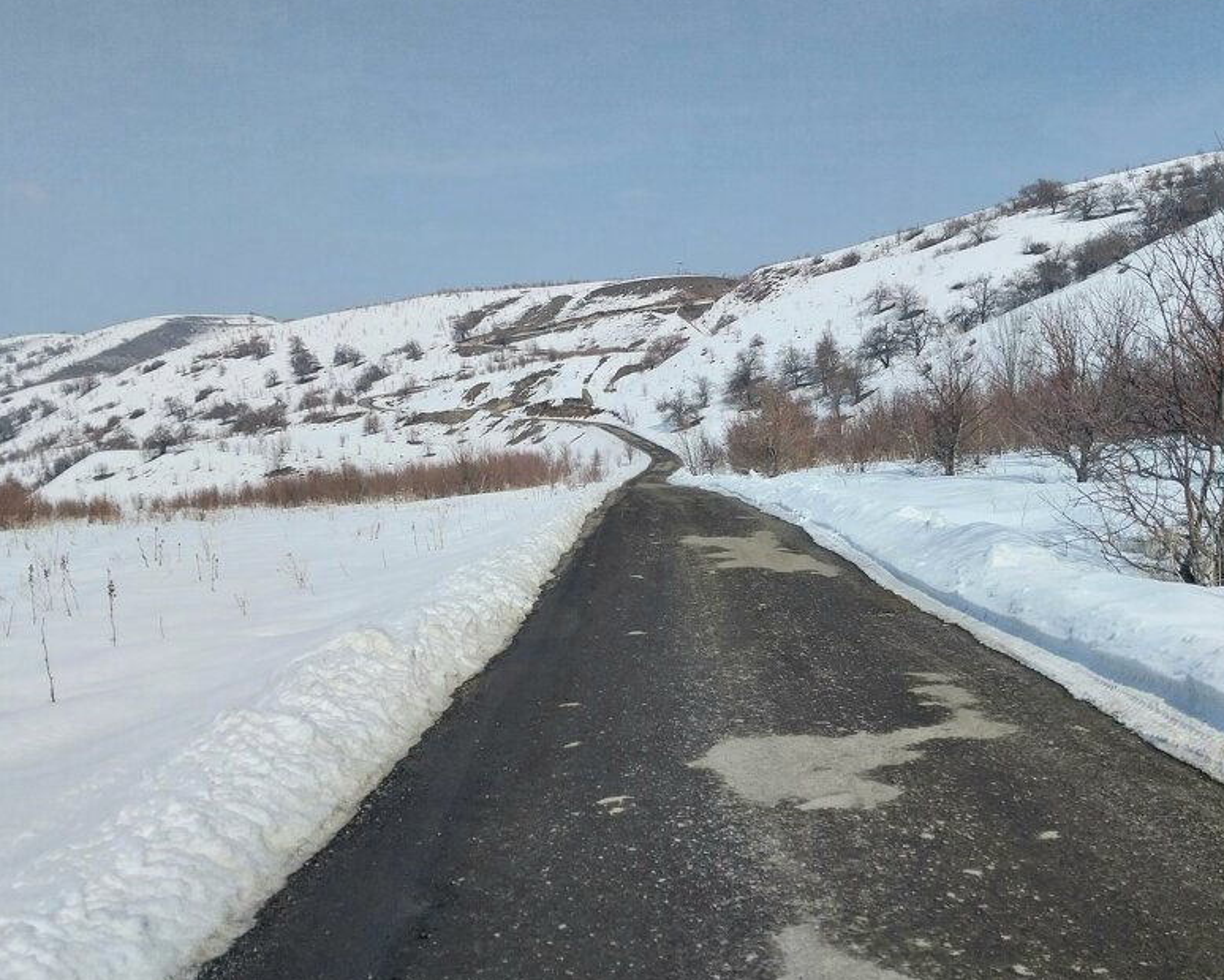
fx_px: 1269
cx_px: 615
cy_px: 521
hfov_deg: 51.5
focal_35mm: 35
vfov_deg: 42.2
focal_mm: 4
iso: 20
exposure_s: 1/2500
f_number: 1.8
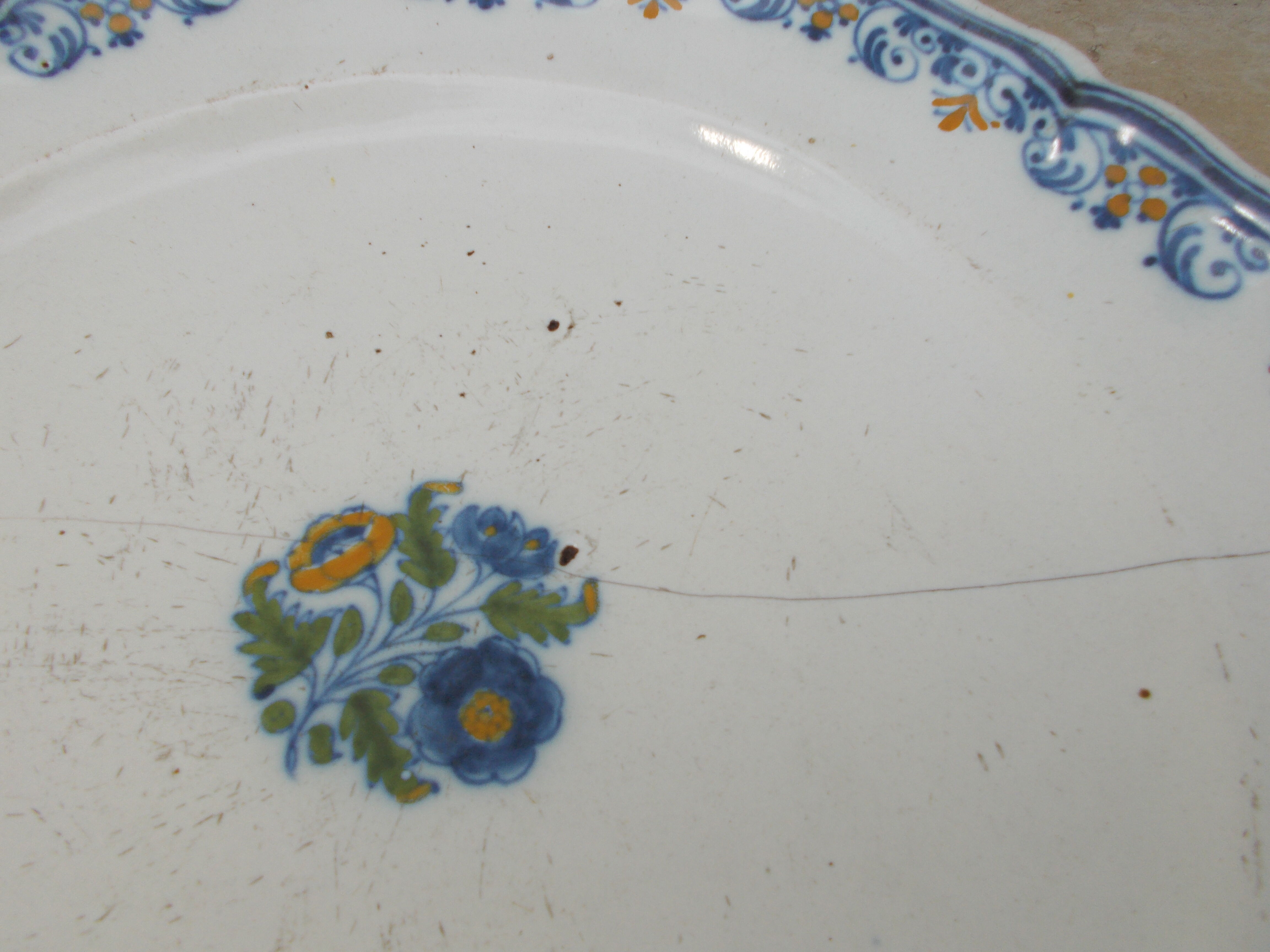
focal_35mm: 30
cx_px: 635
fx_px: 1101
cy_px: 476
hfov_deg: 60.0
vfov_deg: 46.8
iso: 80
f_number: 3.4
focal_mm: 5.3
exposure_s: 1/125
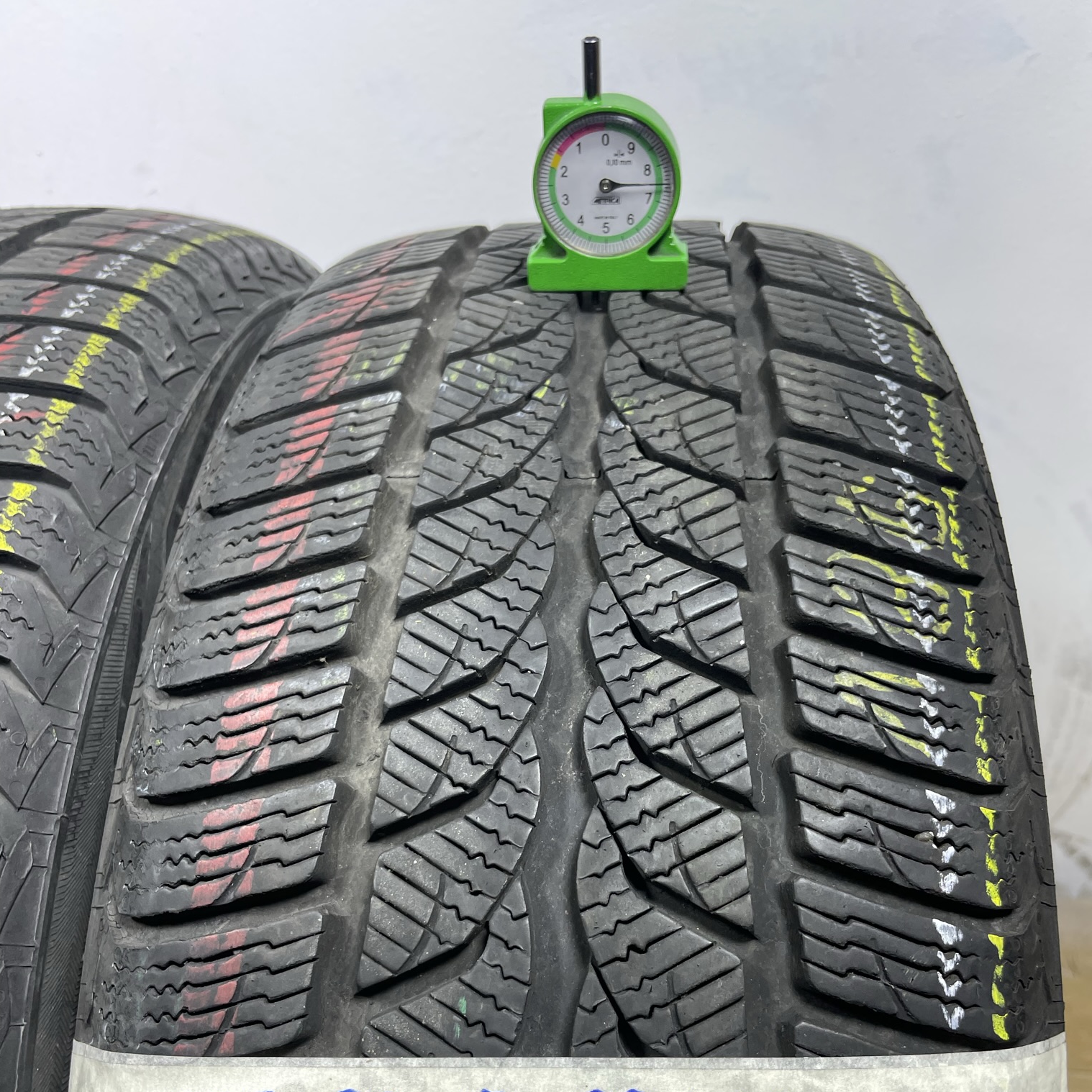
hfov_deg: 52.5
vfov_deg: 52.1
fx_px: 1106
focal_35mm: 31
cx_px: 551
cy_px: 673
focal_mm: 4.2
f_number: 1.6
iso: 64
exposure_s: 1/100
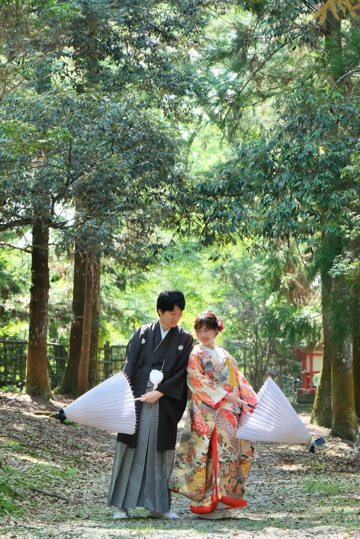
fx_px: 1470
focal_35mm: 98
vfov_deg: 20.8
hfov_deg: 14.0
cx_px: 180
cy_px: 270
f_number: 5.6
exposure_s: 1/125
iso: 1600
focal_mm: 65.4
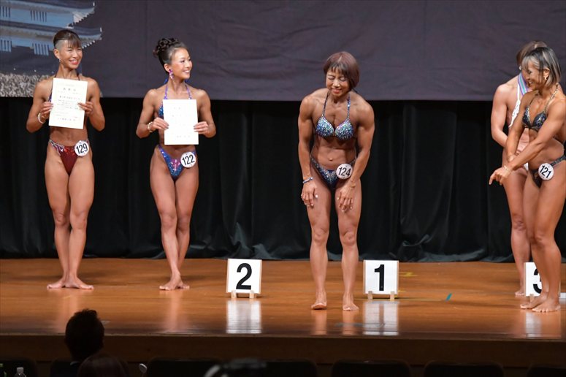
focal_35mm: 240
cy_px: 188
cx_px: 283
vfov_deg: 5.7
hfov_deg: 8.6
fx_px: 3772
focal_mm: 160
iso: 6400
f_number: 5.6
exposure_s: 1/400
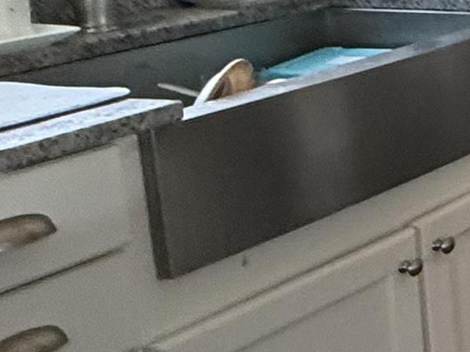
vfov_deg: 18.0
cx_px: 1287
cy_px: -27
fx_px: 1073
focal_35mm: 79
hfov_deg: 12.9
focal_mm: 2.22
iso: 400
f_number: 2.2
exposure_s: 1/73
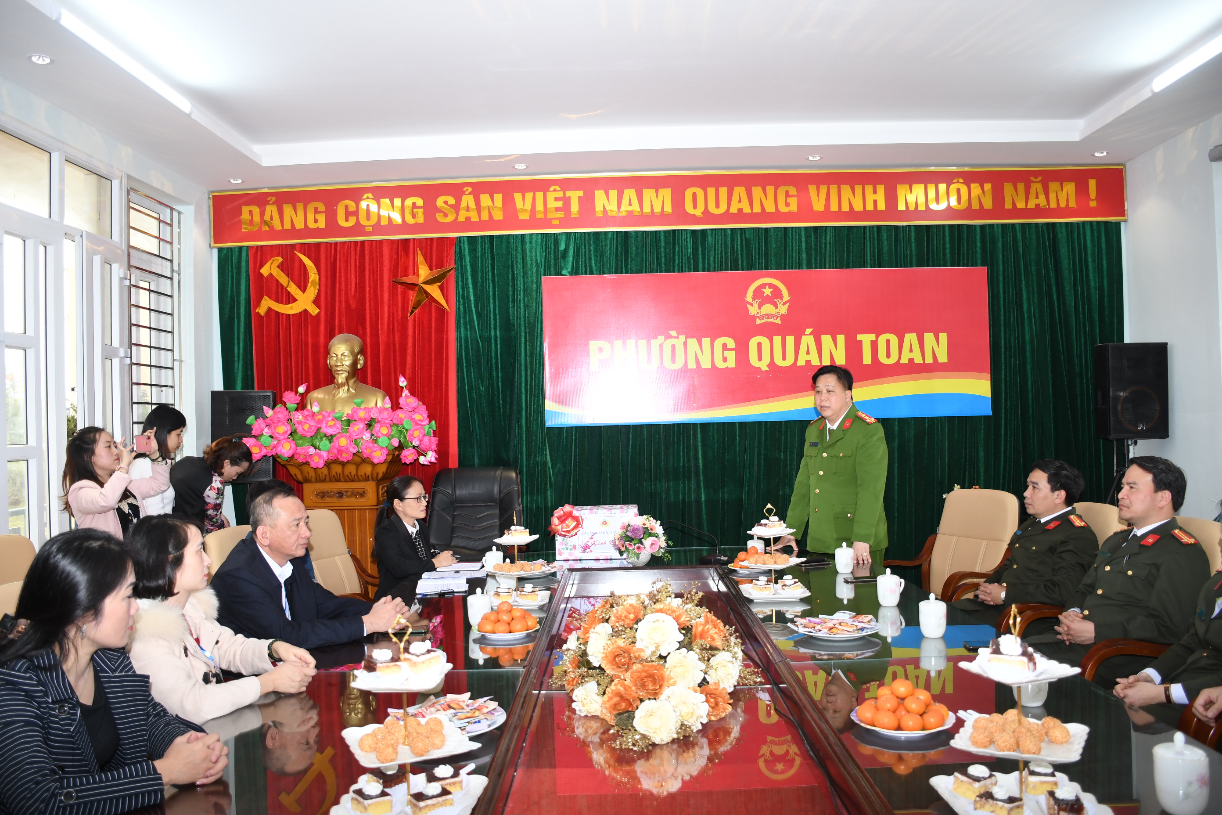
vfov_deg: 47.9
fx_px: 916
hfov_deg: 67.4
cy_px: 408
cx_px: 611
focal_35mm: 27
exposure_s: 1/200
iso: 500
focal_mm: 18
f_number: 3.5
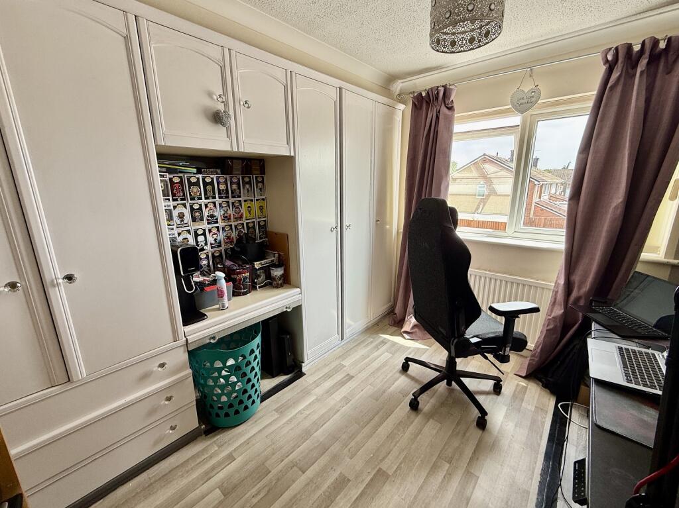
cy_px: 254
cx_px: 340
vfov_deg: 85.6
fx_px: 274
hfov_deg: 102.1
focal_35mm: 14
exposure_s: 1/99
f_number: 2.2
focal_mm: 2.22
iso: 50
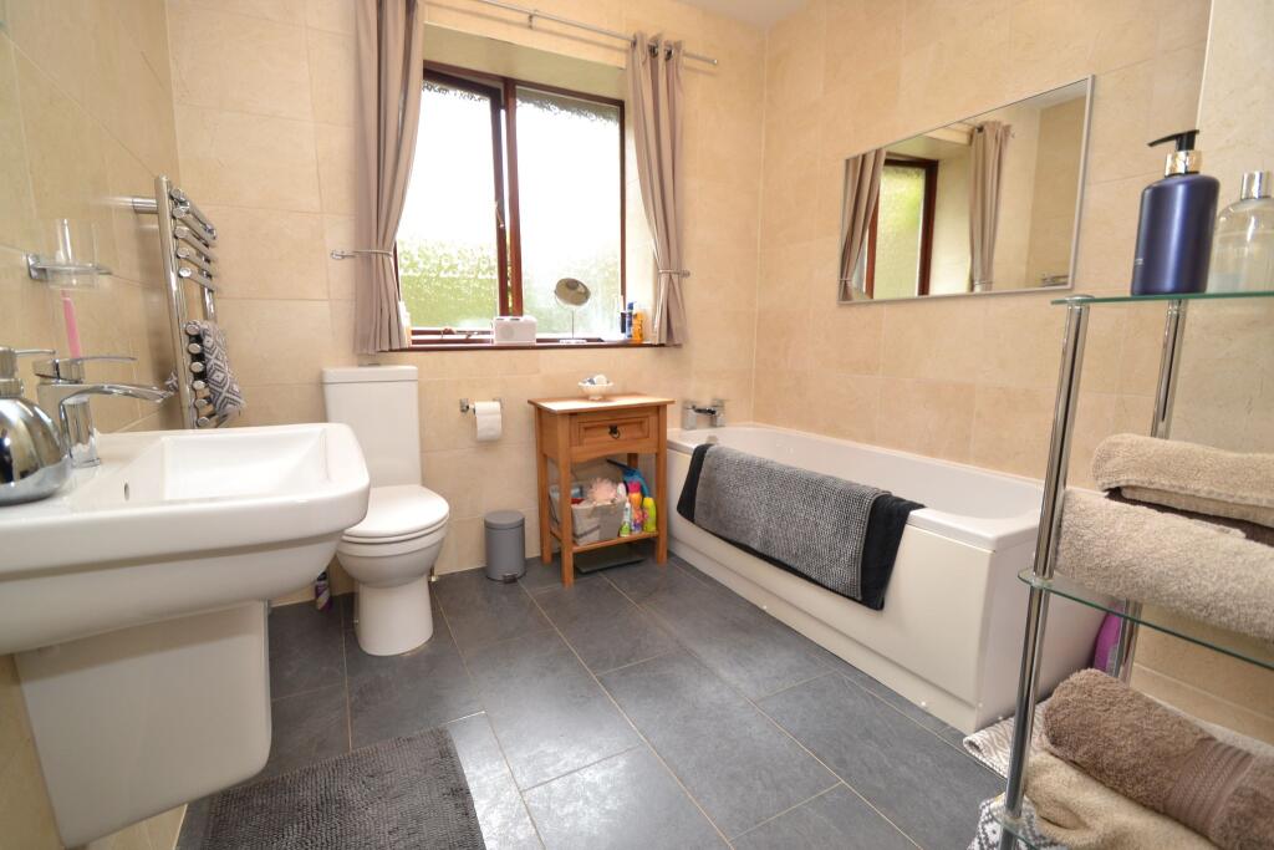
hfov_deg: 100.4
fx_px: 531
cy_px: 425
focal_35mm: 15
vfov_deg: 77.3
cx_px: 637
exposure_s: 1/60
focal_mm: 10
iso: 400
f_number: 4
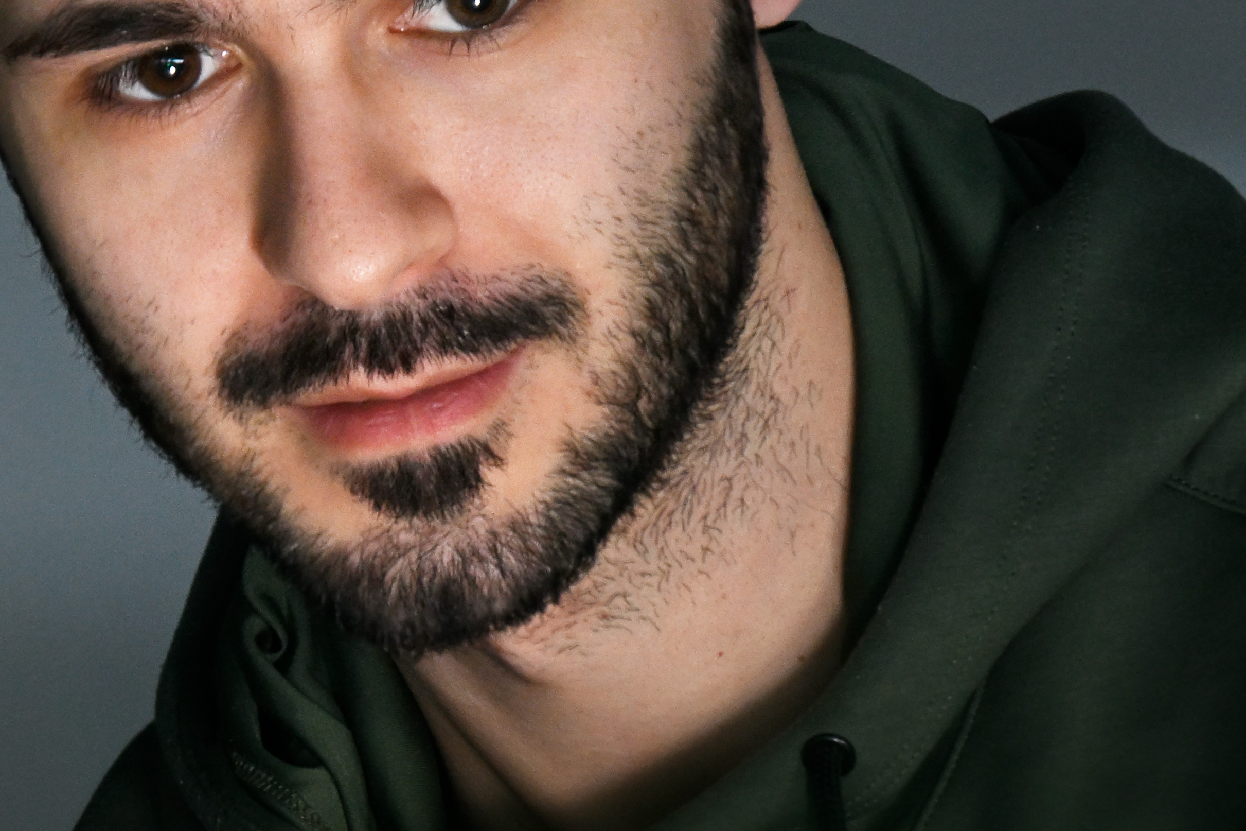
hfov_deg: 4.3
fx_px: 16402
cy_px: 743
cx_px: -271
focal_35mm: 474
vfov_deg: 2.9
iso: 1600
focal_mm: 140
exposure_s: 1/8
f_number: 5
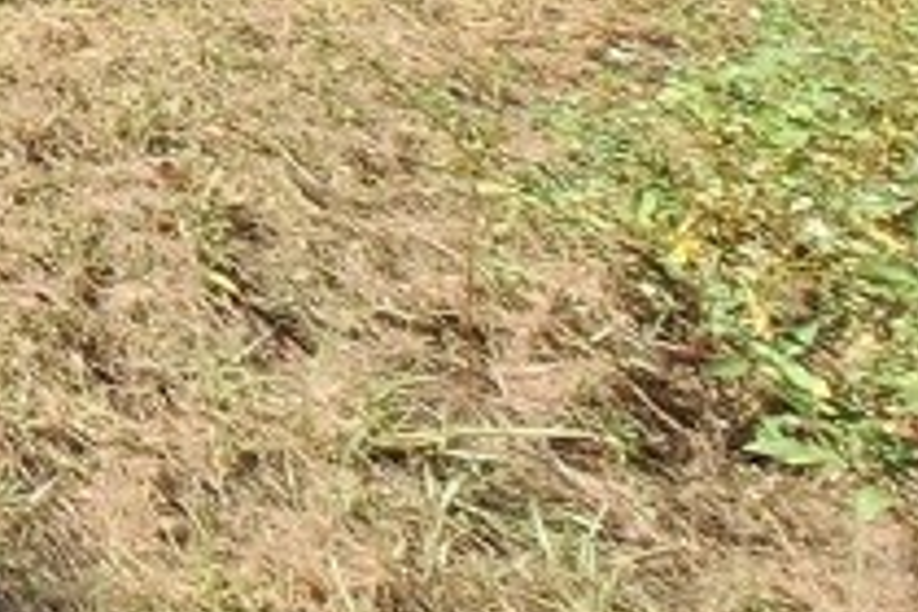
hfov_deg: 17.2
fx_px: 1683
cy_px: -804
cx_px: -1080
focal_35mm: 66
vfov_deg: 14.5
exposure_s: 1/1460
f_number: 2.2
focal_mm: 1.74
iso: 40
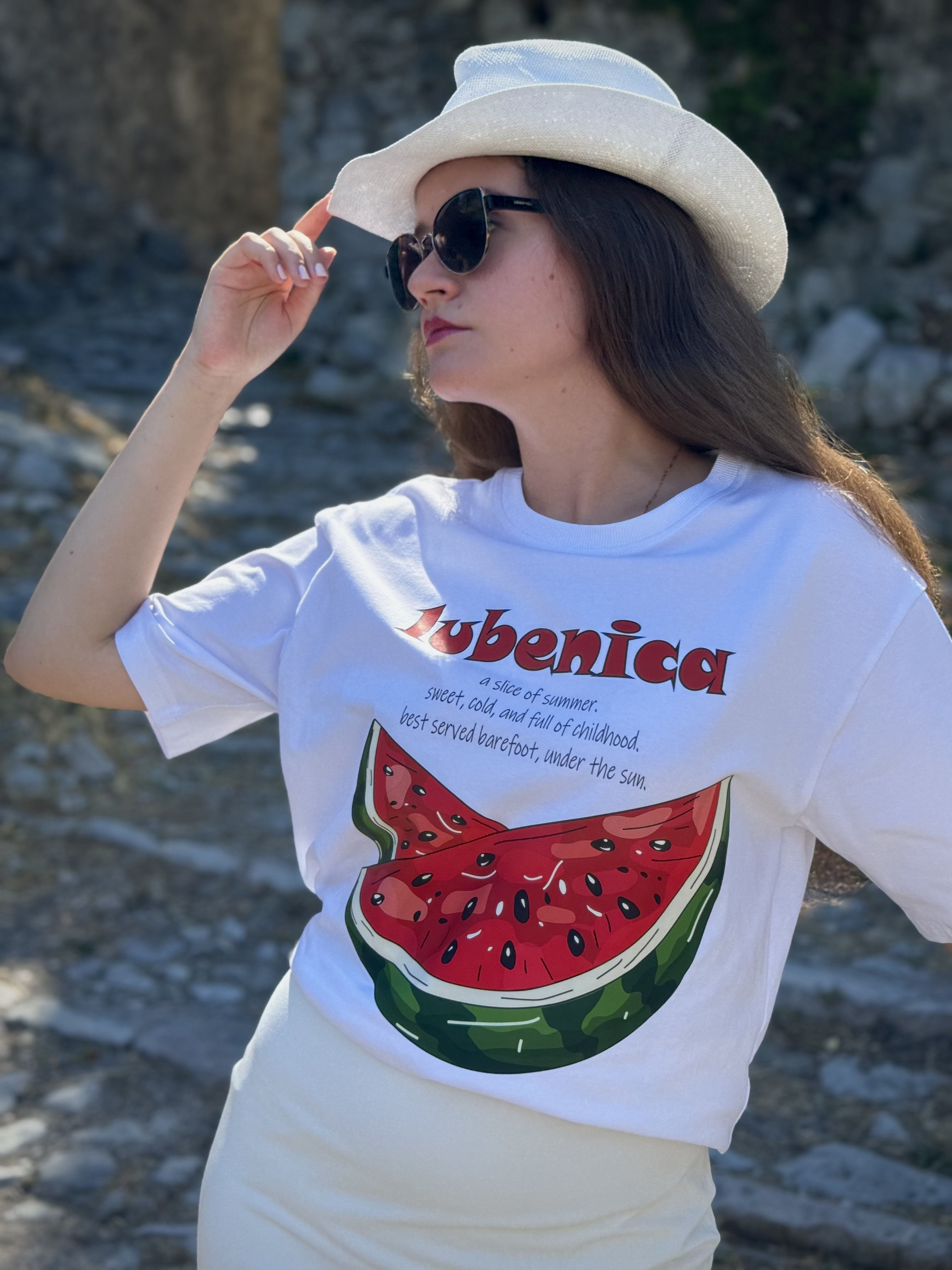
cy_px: 635
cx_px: 476
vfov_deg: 39.7
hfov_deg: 30.3
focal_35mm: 48
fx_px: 1760
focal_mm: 6.76
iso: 64
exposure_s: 1/1152
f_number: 1.78
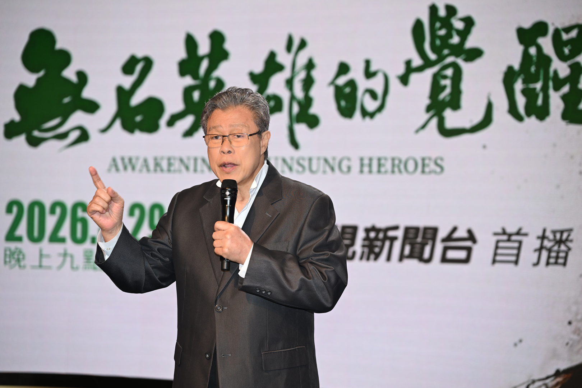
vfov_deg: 13.0
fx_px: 1697
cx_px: 291
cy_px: 194
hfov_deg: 19.5
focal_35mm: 105
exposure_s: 1/200
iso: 640
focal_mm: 105
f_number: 4
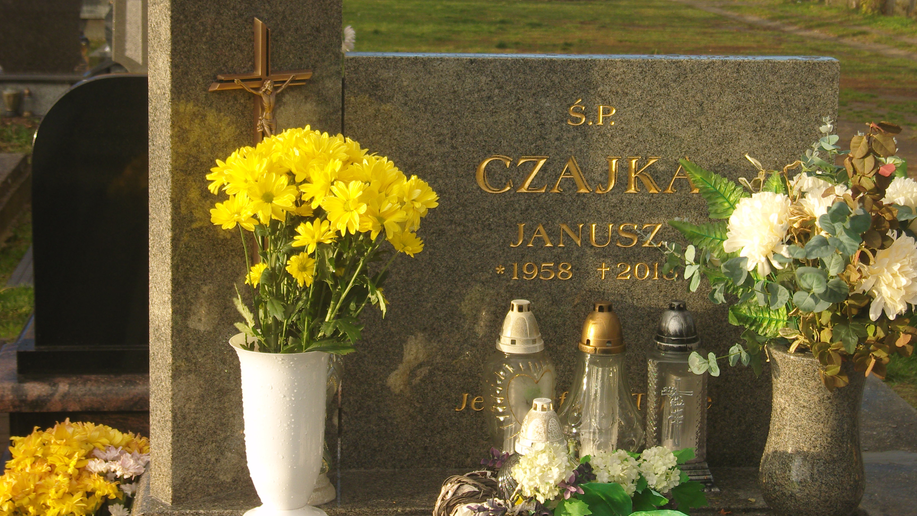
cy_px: 189
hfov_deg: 23.4
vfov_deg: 13.3
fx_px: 2213
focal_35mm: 91
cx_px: 460
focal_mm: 17.7
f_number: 4.6
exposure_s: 1/160
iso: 100
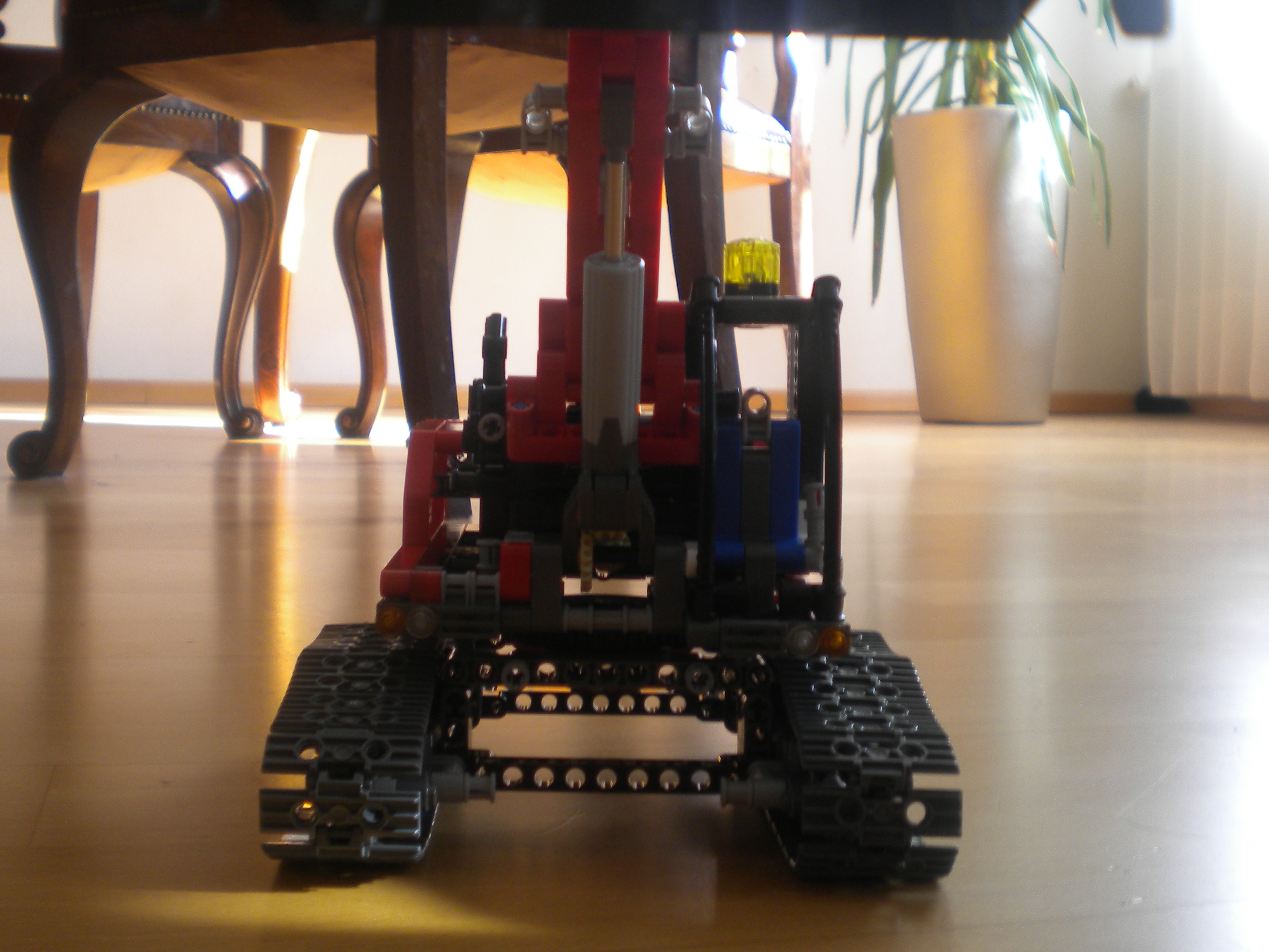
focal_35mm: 45
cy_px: 366
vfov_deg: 32.1
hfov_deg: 42.0
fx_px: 1650
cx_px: 576
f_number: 3.1
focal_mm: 6.3
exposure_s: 1/28
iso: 80
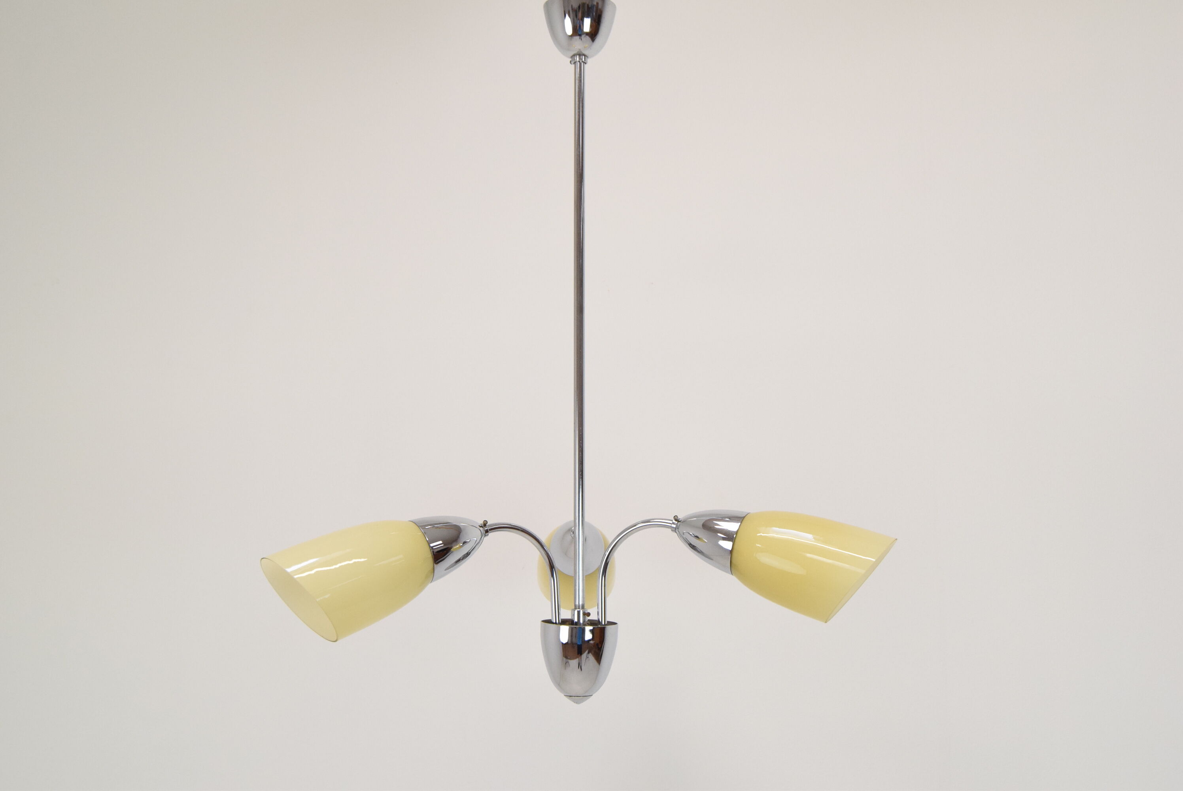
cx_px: 592
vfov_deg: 29.9
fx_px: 1480
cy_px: 396
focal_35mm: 45
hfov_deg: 43.6
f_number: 8
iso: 1600
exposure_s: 1/250
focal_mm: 30
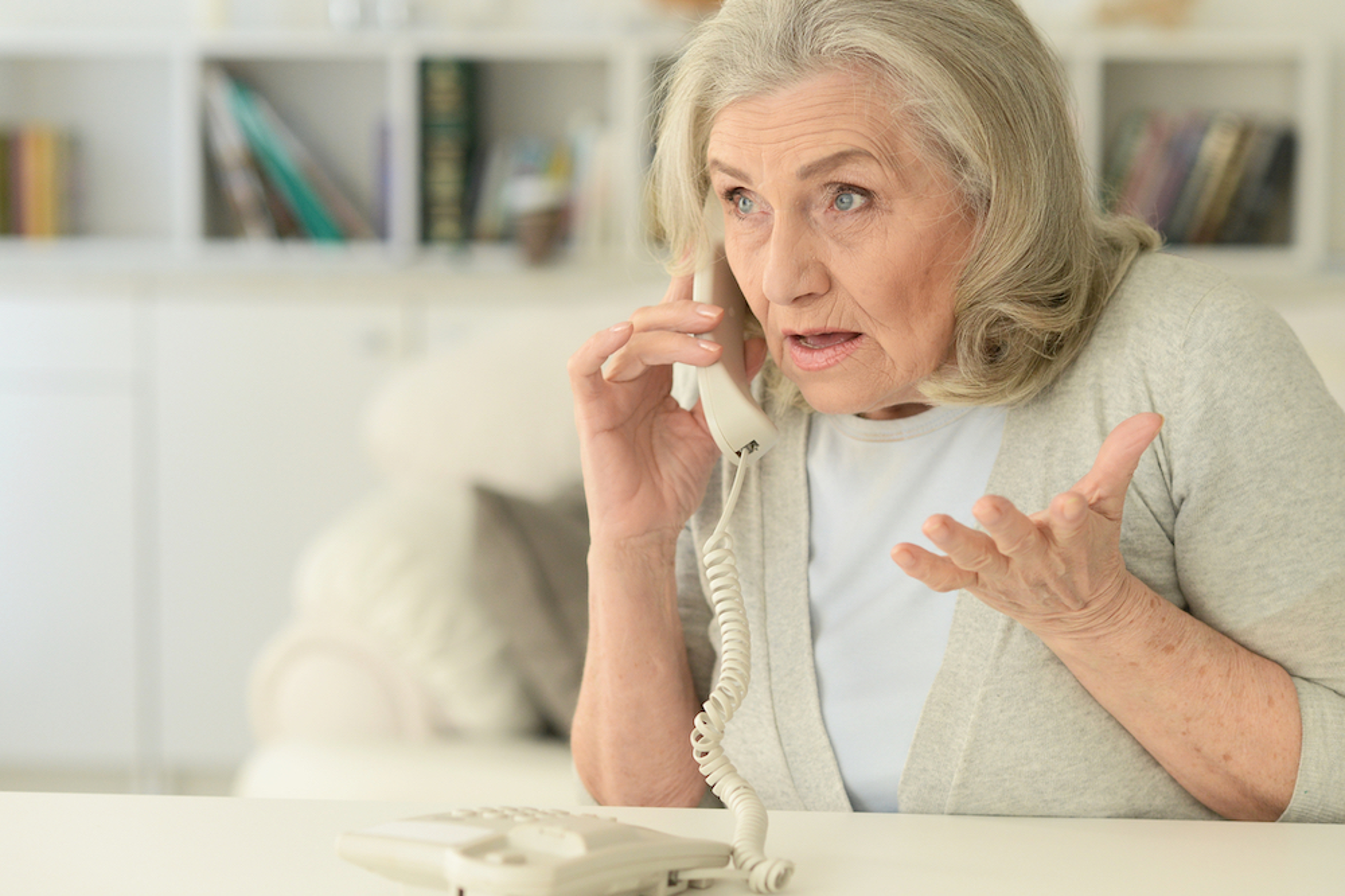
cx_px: 672
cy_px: 448
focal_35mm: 85
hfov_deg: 23.9
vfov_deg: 16.1
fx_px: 3174
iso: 1600
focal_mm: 85
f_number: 3.5
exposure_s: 1/1250
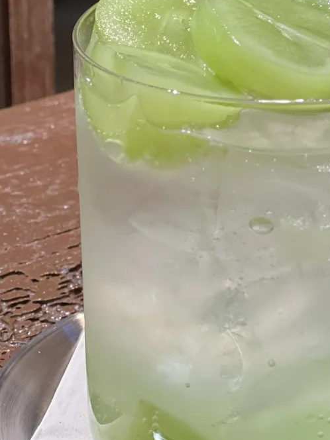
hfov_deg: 8.8
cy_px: 88
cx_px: 336
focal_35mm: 167
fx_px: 2123
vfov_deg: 11.8
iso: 320
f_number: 2.8
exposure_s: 1/33
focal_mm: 9
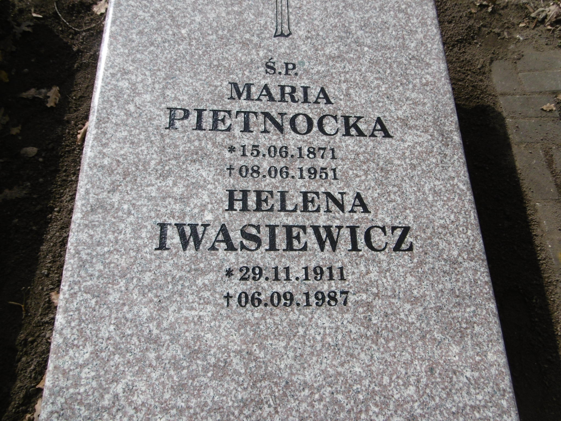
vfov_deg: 56.8
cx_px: 280
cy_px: 210
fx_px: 389
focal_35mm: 24
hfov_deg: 71.6
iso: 100
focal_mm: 4.3
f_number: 7.8
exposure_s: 1/320
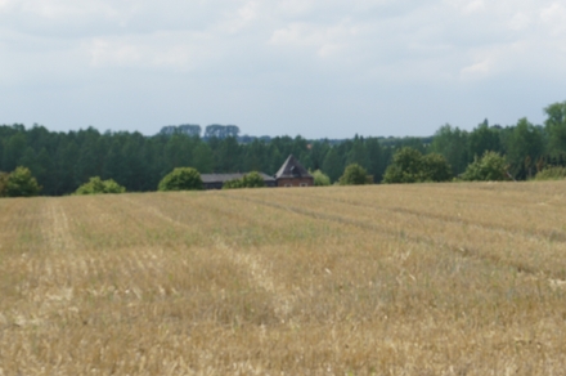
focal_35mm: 90
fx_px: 1413
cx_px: 314
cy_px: 153
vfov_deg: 15.1
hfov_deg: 22.6
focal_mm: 44
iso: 200
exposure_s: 1/200
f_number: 13
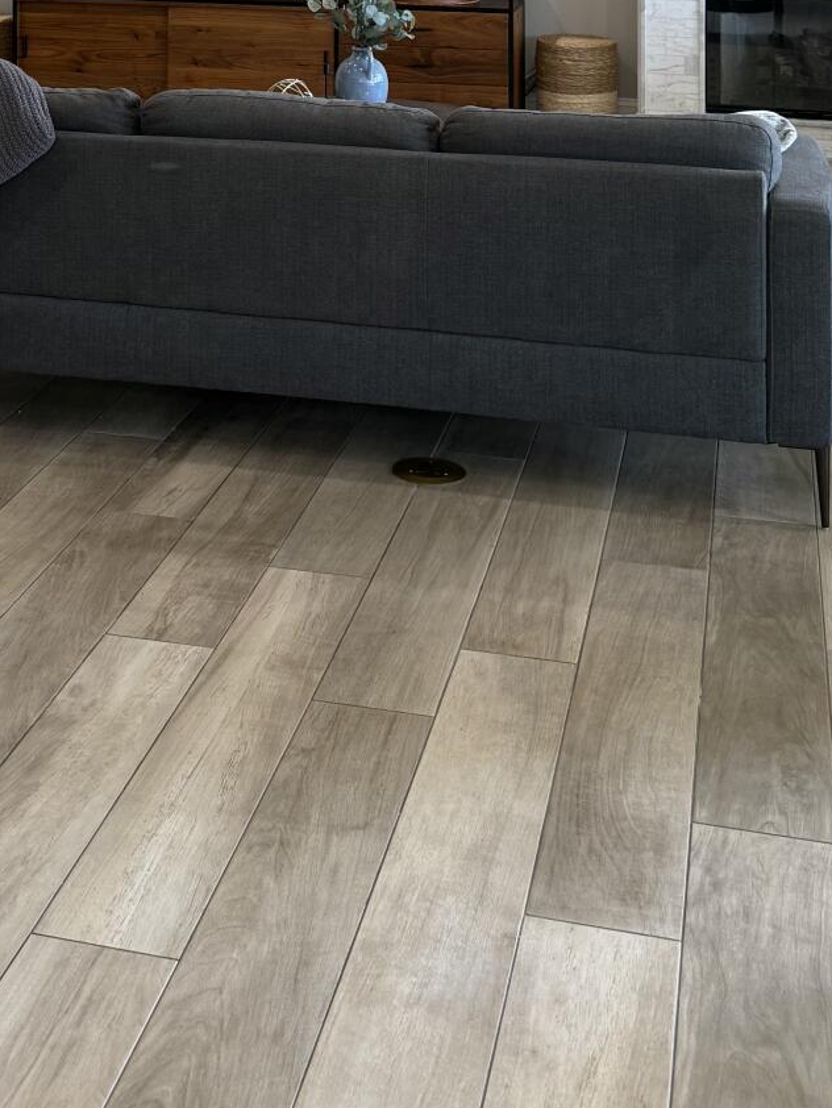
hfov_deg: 25.4
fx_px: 1826
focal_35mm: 57
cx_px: 205
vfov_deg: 29.5
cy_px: -188
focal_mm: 6.76
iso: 160
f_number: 1.78
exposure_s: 1/60
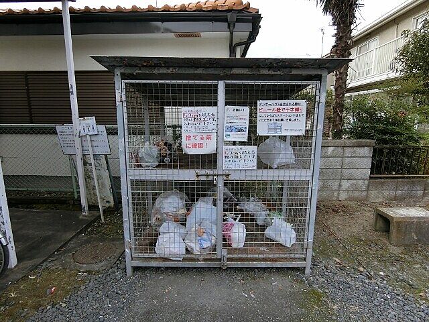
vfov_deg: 68.7
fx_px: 235
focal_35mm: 19
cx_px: 214
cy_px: 161
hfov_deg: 84.7
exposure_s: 1/800
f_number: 2.7
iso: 80
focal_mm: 4.06
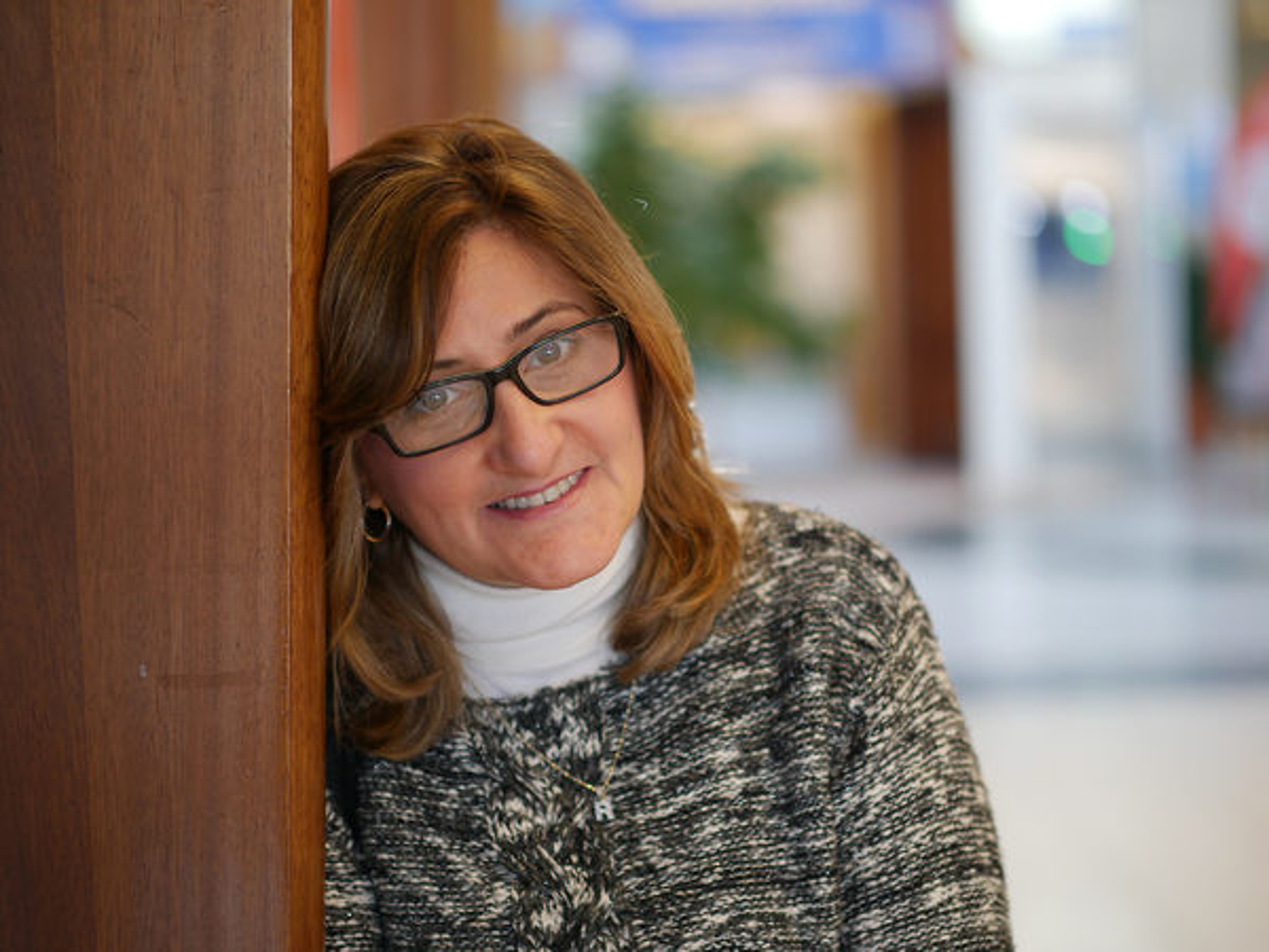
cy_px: 476
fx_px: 3153
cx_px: 634
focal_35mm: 86
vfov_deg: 17.2
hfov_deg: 22.8
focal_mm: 43
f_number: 1.2
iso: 200
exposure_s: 1/125
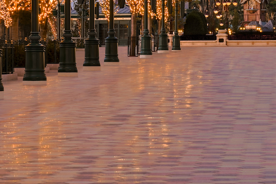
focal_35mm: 221
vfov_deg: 6.2
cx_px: 244
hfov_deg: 9.3
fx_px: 1694
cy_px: 10
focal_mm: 100
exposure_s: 1/5
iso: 500
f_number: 22
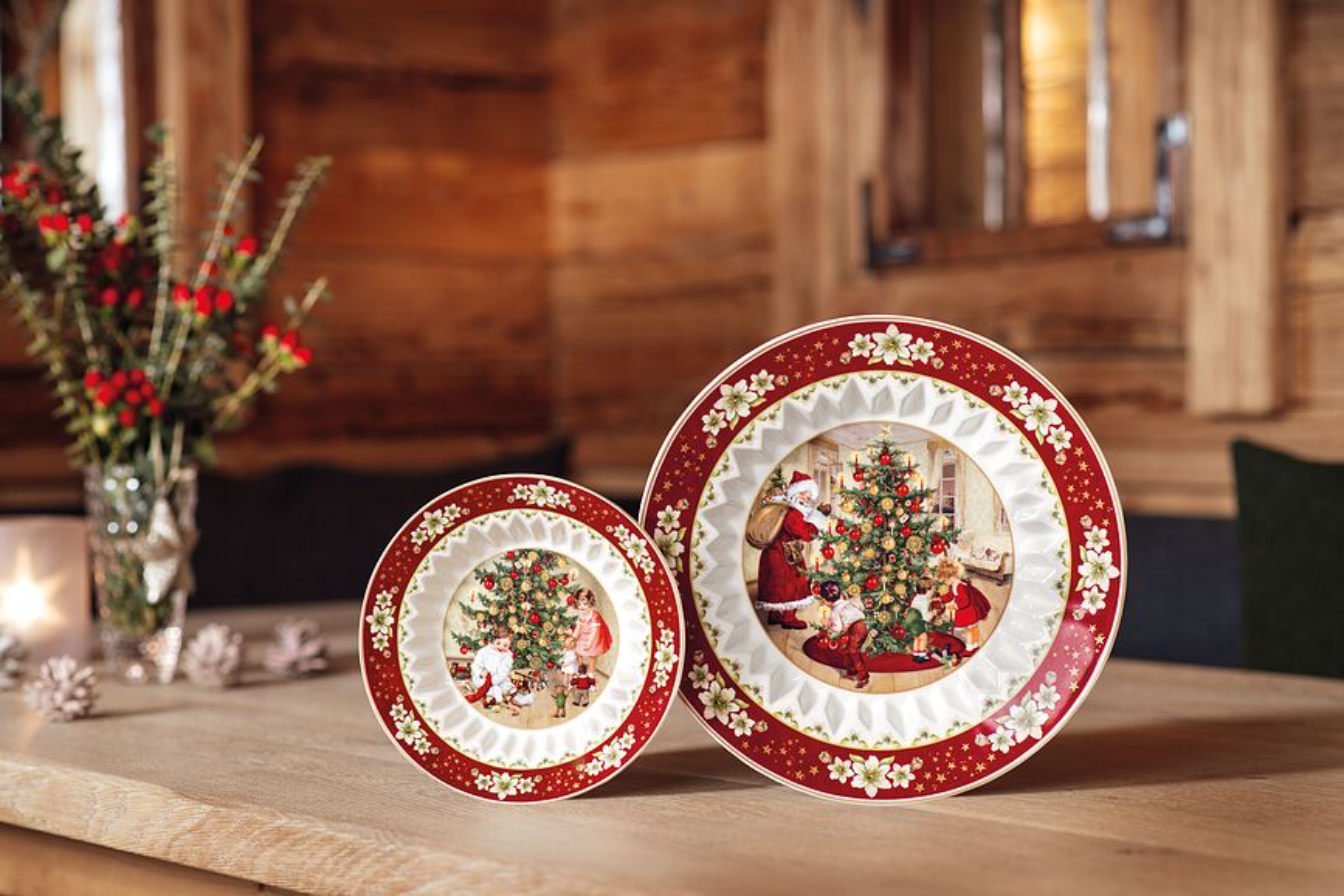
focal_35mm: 85
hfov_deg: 23.9
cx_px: 672
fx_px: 3173
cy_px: 448
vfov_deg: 16.1
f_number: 4.5
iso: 100
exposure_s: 1/5
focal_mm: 85
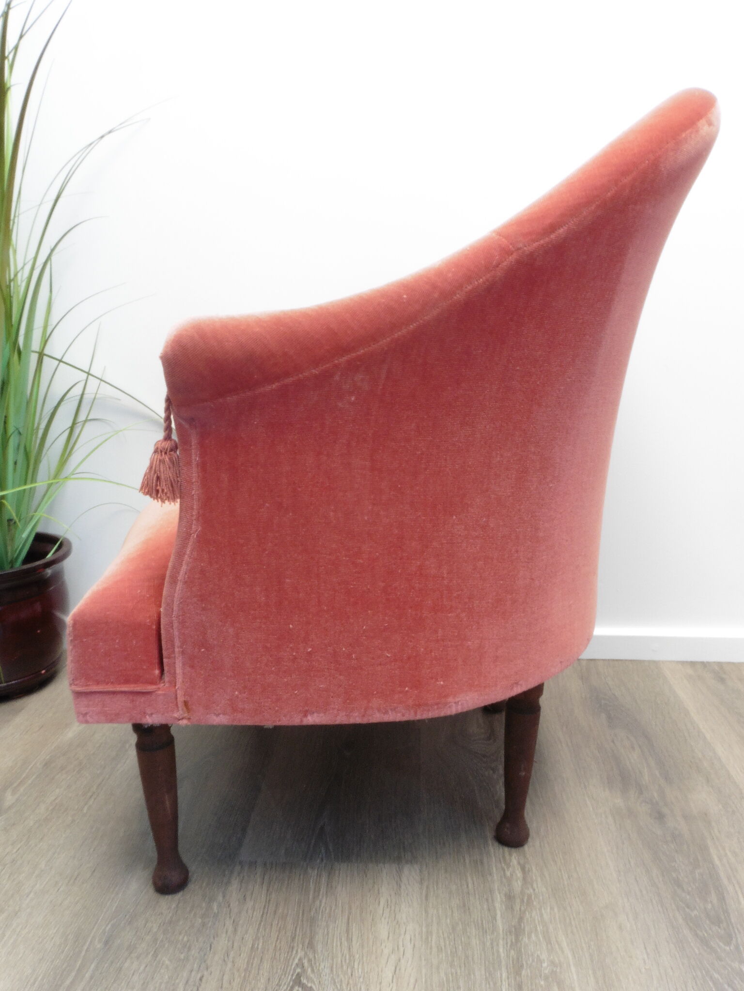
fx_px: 774
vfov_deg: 65.3
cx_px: 372
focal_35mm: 27
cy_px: 496
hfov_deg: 51.4
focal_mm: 4.8
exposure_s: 1/13
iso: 125
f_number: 8
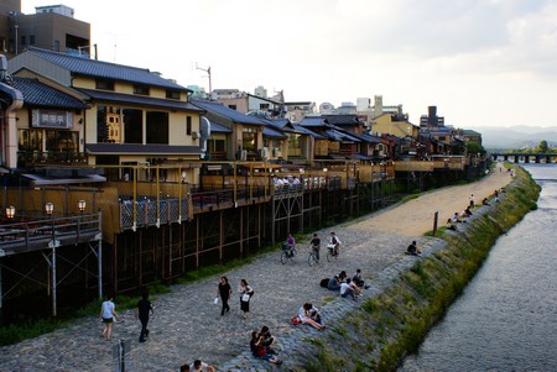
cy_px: 186
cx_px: 278
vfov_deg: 34.3
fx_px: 604
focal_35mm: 39
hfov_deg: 49.5
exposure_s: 1/60
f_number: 11
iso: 200
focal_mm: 26
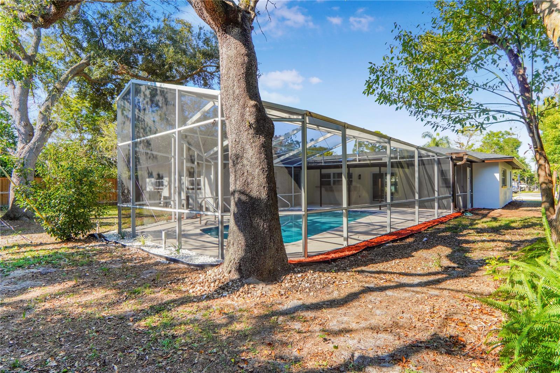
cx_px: 280
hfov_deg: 90.0
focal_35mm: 18
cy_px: 186
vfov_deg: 67.4
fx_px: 280
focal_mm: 12
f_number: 5.6
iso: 100
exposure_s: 1/250
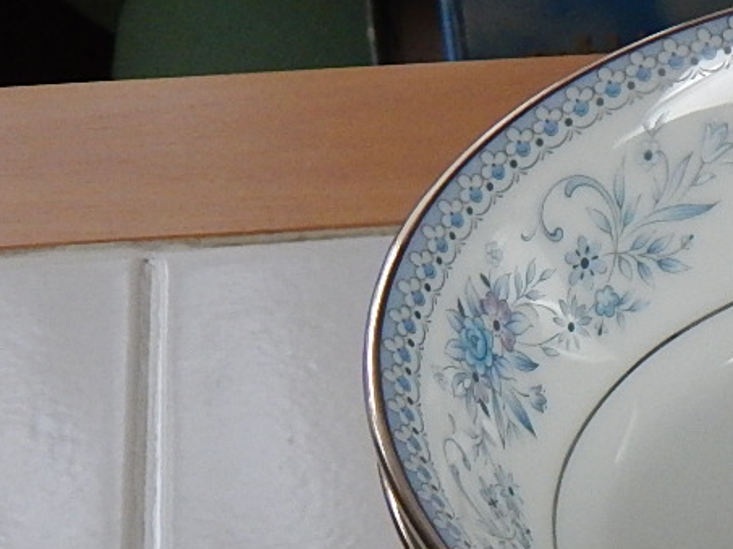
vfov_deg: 9.4
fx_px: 3216
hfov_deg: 12.4
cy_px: 862
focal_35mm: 152
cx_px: 1052
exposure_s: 1/80
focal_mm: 7.7
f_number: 3.6
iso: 400
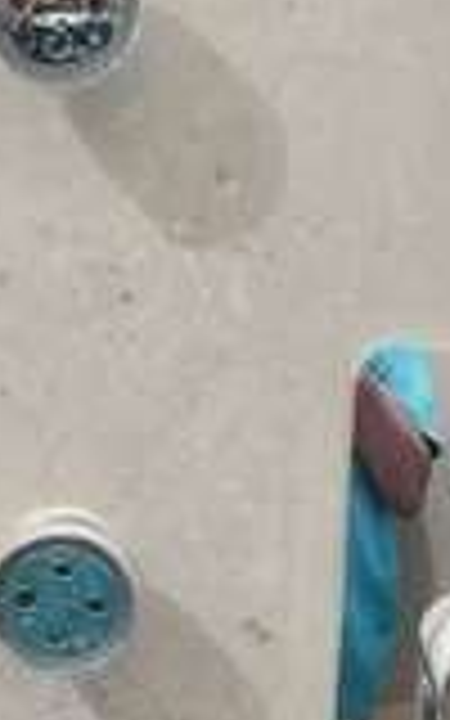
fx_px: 1805
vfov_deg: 21.7
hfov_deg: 14.2
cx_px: 288
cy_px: 731
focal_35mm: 92
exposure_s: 1/25
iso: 800
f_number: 1.8
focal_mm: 4
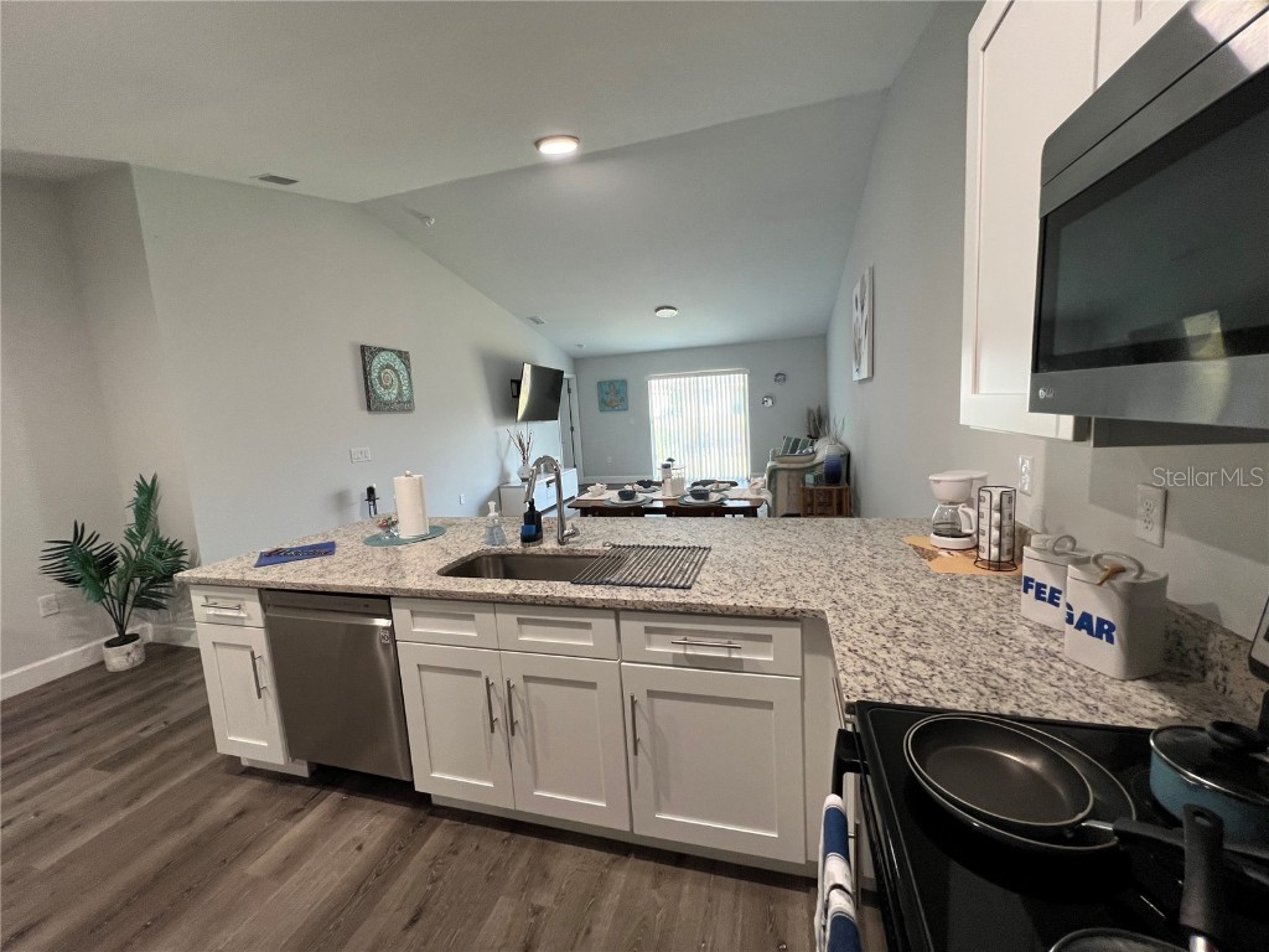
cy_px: 476
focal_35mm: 13
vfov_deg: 89.9
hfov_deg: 106.2
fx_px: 477
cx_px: 634
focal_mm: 1.57
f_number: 1.8
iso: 125
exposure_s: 1/60
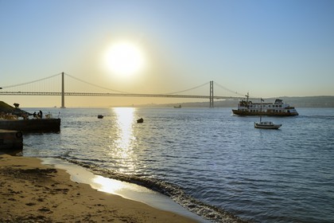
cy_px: 112
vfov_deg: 42.3
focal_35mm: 31
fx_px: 288
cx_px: 167
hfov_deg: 60.3
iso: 100
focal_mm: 31
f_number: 13
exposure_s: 1/400
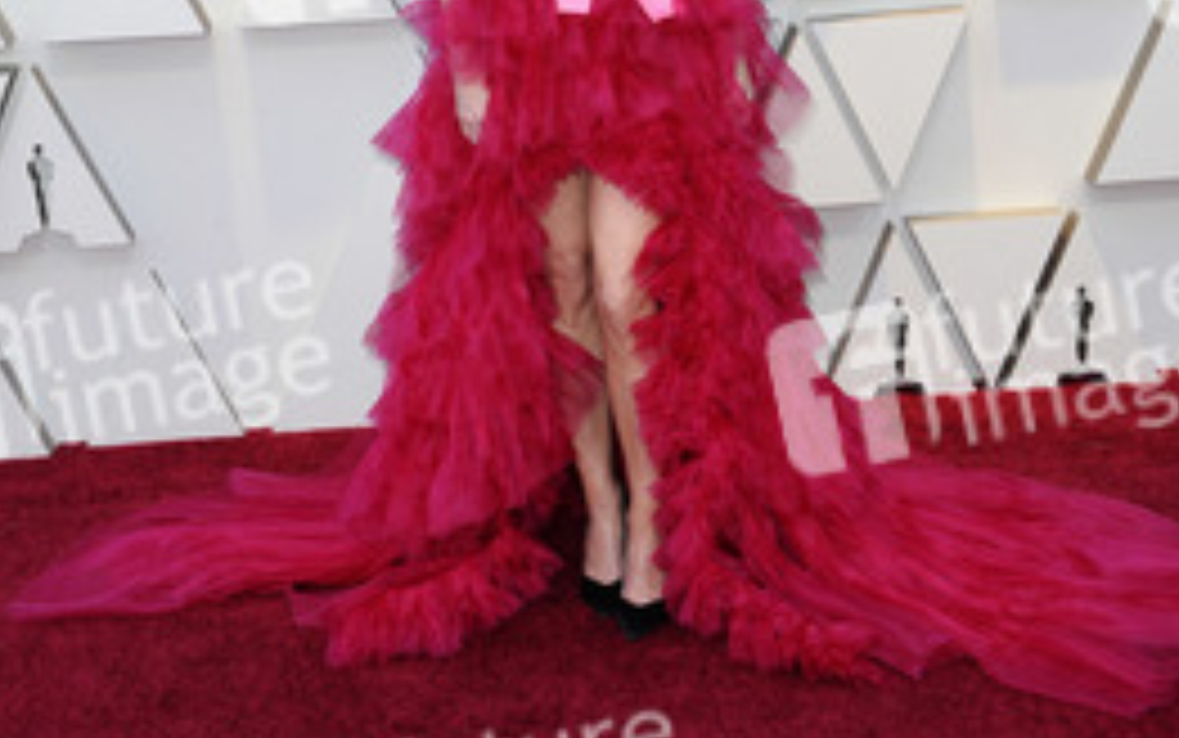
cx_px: 592
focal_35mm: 81
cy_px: 144
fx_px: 2604
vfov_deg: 16.0
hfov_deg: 25.5
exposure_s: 1/250
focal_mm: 52
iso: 800
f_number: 8
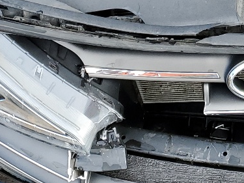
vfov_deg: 12.2
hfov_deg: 16.7
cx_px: 320
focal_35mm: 111
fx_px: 782
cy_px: -149
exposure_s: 1/312
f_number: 1.5
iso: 50
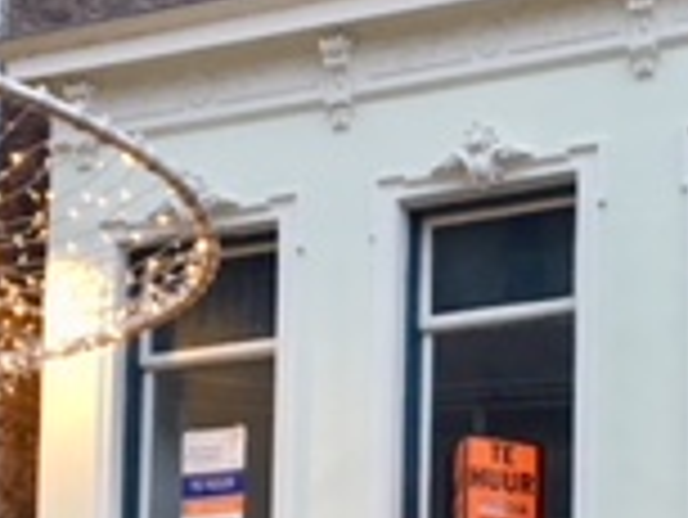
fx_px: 2407
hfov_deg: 16.1
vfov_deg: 11.9
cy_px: 667
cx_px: 616
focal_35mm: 121
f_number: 2.2
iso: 80
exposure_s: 1/33
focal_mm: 4.15
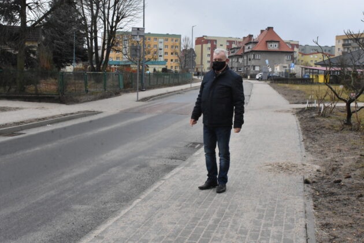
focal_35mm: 46
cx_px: 182
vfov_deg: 28.9
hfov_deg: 42.3
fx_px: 470
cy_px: 122
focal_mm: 31
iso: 8000
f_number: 18
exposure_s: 1/1250
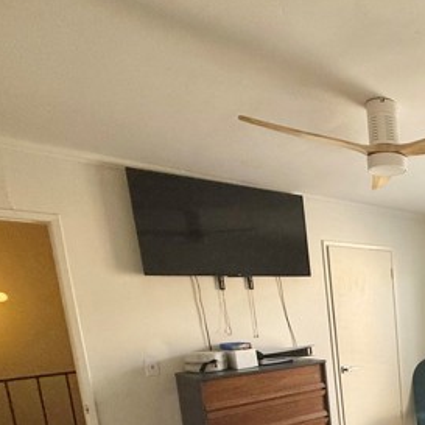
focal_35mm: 29
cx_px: 464
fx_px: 403
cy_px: 364
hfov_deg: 43.5
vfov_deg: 50.7
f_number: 2.2
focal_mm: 2.22
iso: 64
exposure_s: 1/126
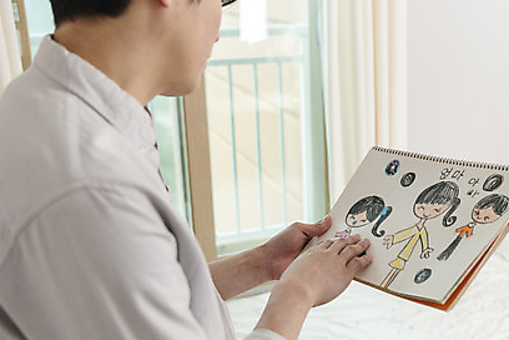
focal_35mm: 50
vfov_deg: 27.0
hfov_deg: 39.1
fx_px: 707
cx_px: 347
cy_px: 191
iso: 320
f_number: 3.5
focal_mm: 34
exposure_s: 1/125
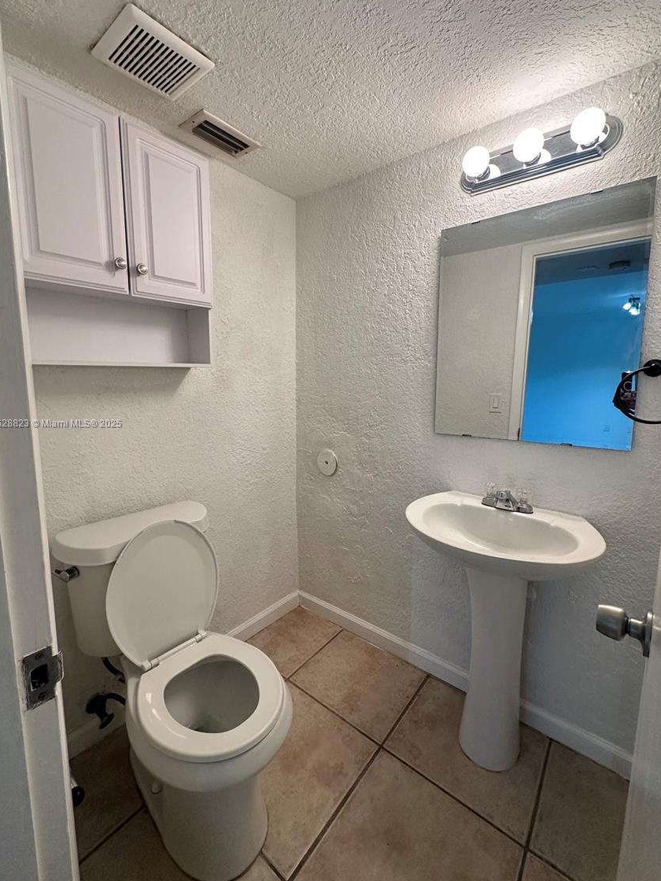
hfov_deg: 81.7
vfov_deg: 98.1
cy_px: 424
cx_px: 331
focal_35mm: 15
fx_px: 382
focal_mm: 2.22
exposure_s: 1/120
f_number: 2.2
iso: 160
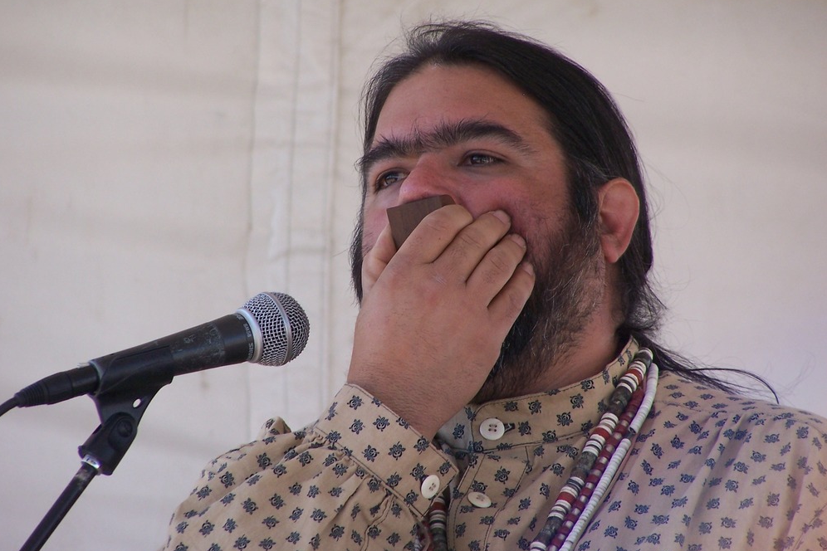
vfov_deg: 3.5
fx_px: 9119
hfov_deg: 5.2
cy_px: 249
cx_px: 413
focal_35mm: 397
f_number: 3.7
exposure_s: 1/400
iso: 100
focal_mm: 63
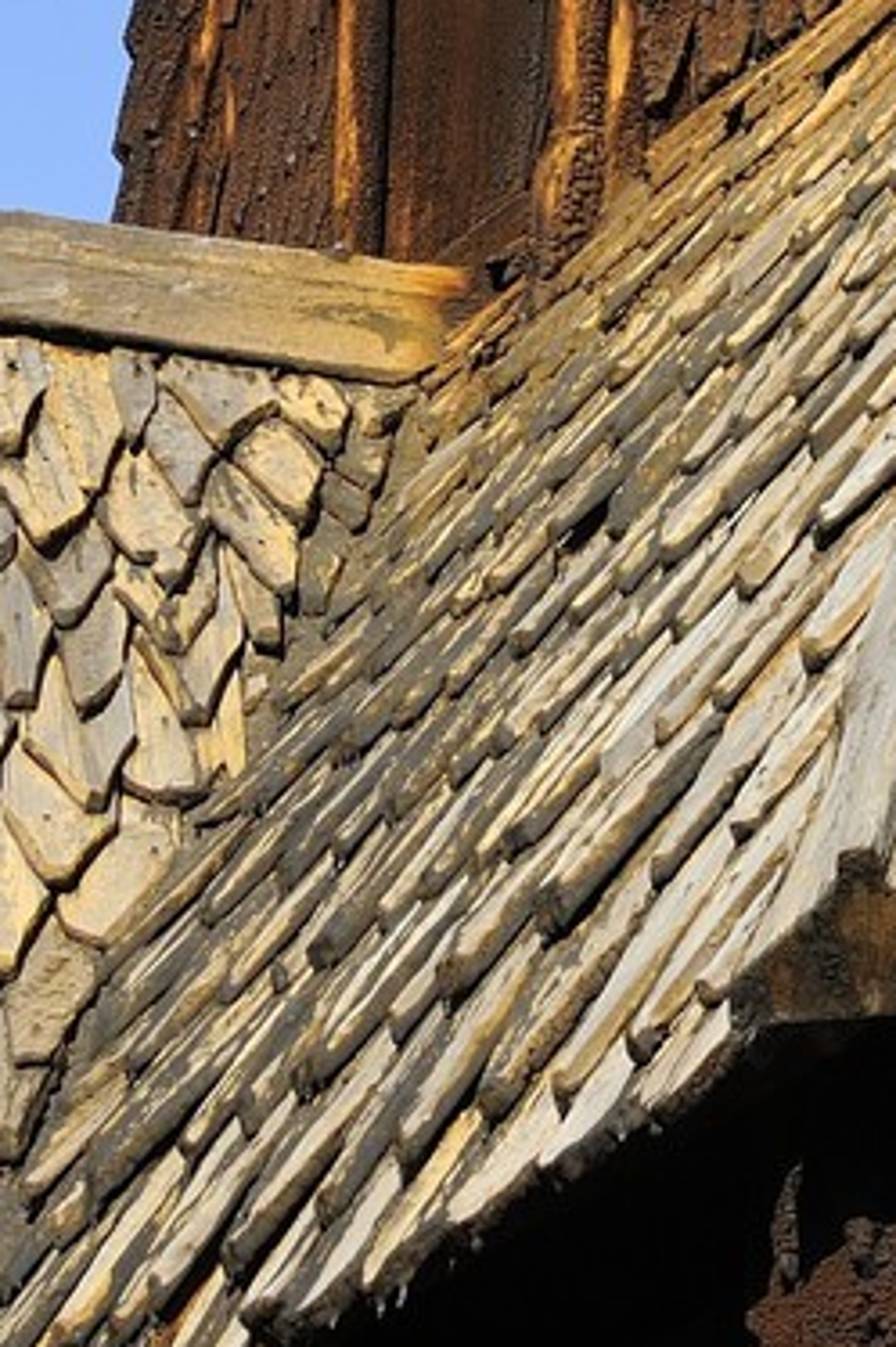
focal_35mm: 154
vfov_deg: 11.8
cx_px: 1537
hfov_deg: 8.6
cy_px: -1466
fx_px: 5754
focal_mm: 36
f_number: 11
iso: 200
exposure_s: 1/160
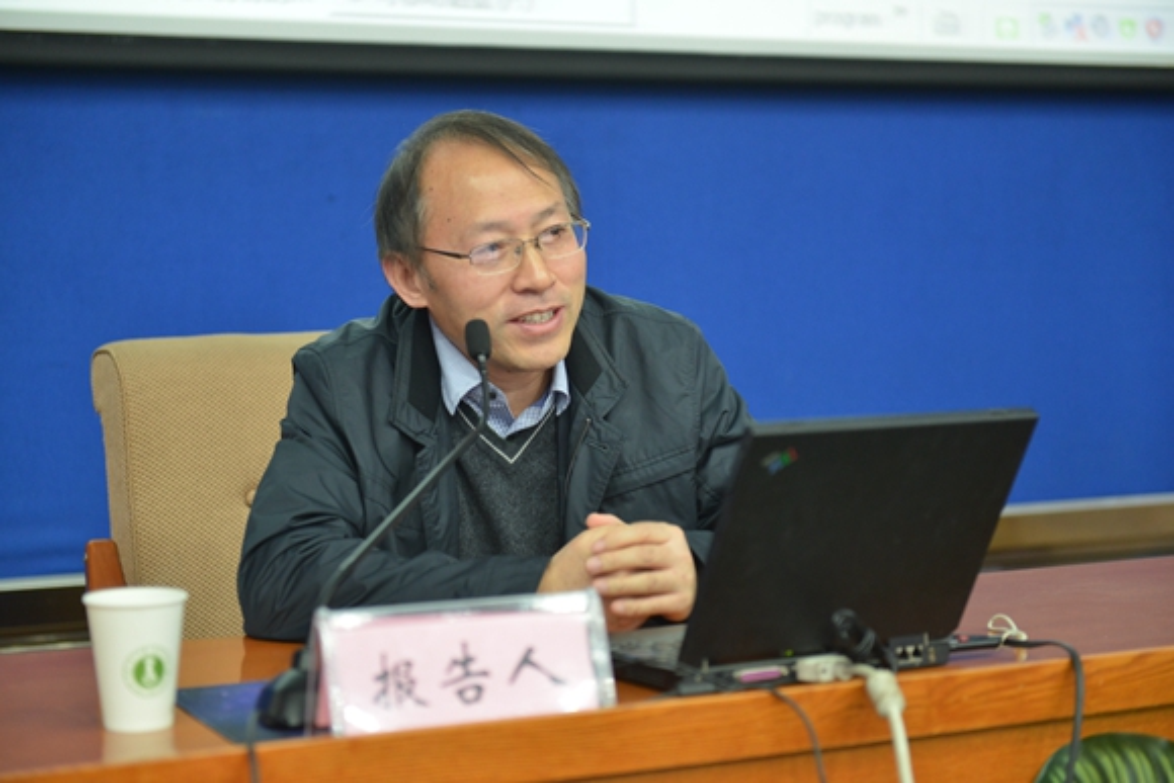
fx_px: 2283
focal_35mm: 70
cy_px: 392
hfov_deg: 28.8
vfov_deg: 19.5
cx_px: 587
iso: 1600
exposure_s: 1/40
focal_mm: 70
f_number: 2.8
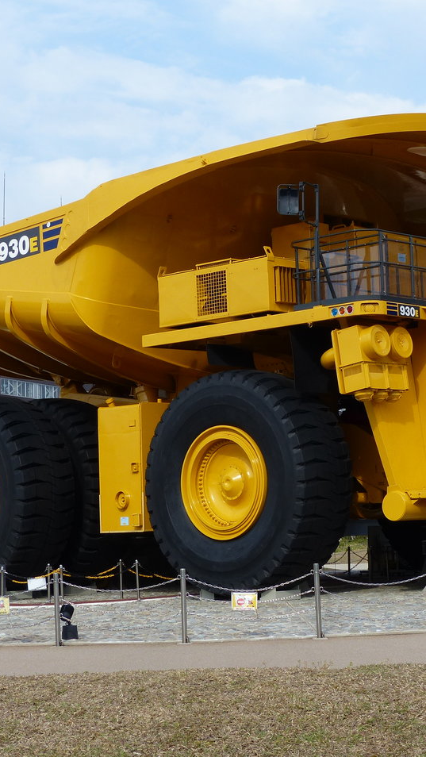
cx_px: 299
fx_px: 1525
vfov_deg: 27.9
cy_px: 380
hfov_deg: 15.8
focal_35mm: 76
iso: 100
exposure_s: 1/640
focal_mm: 9.4
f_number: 4
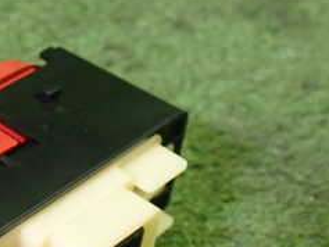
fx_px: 723
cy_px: 237
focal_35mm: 76
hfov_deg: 24.1
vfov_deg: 19.0
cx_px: -29
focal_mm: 5.5
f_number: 2.3
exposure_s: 1/125
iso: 500
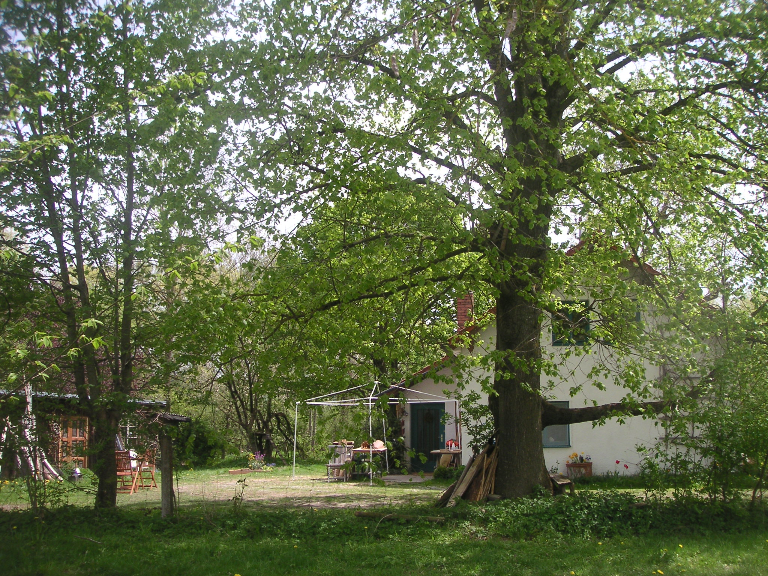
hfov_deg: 49.0
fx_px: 843
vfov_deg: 37.7
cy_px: 288
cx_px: 384
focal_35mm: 38
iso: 50
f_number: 2.8
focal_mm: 6
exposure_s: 1/350
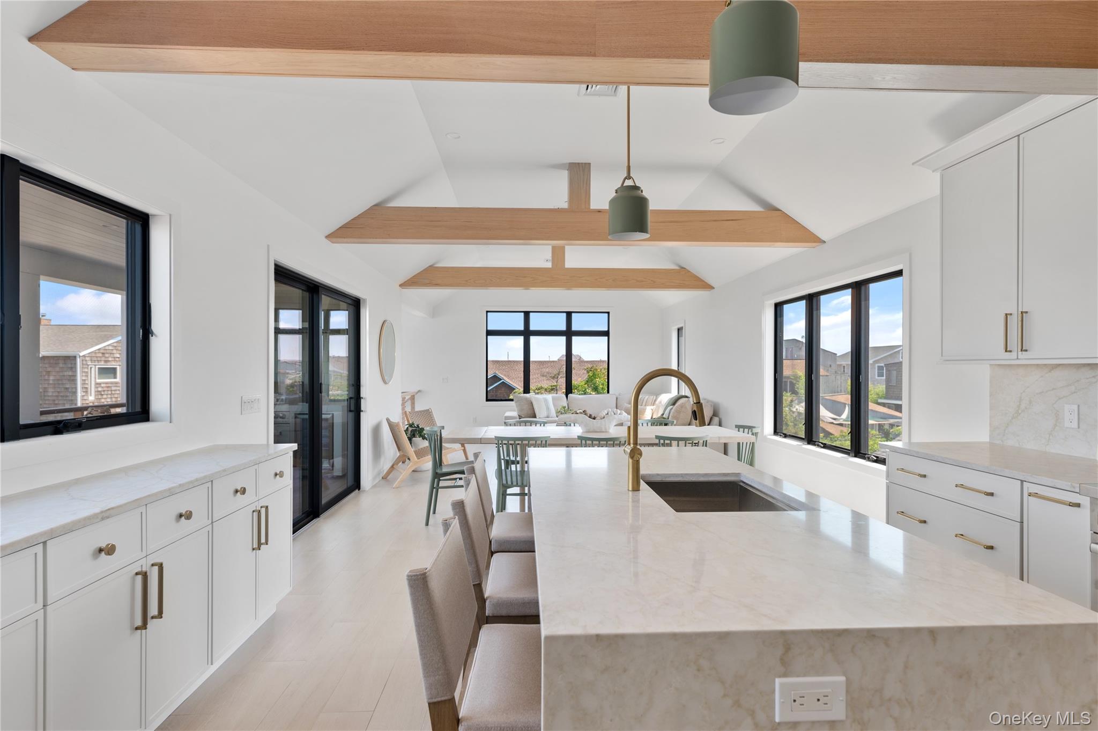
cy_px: 366
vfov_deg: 64.5
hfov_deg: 87.0
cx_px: 549
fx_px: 579
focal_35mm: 19
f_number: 7.1
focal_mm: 19
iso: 320
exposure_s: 1/30
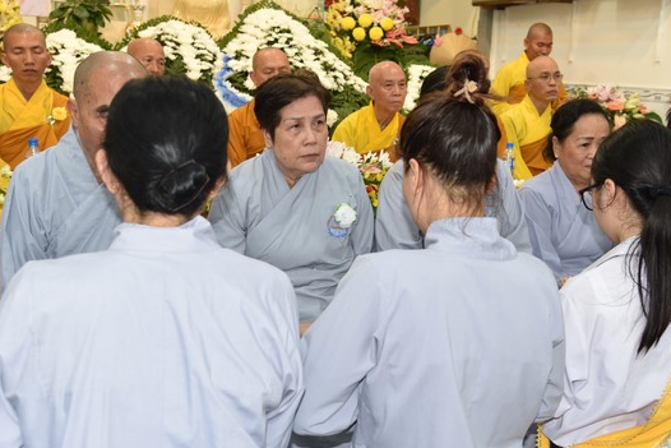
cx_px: 358
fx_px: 783
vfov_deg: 31.9
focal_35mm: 42
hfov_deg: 46.4
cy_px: 193
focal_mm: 34
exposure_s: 1/80
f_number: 4.5
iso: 800
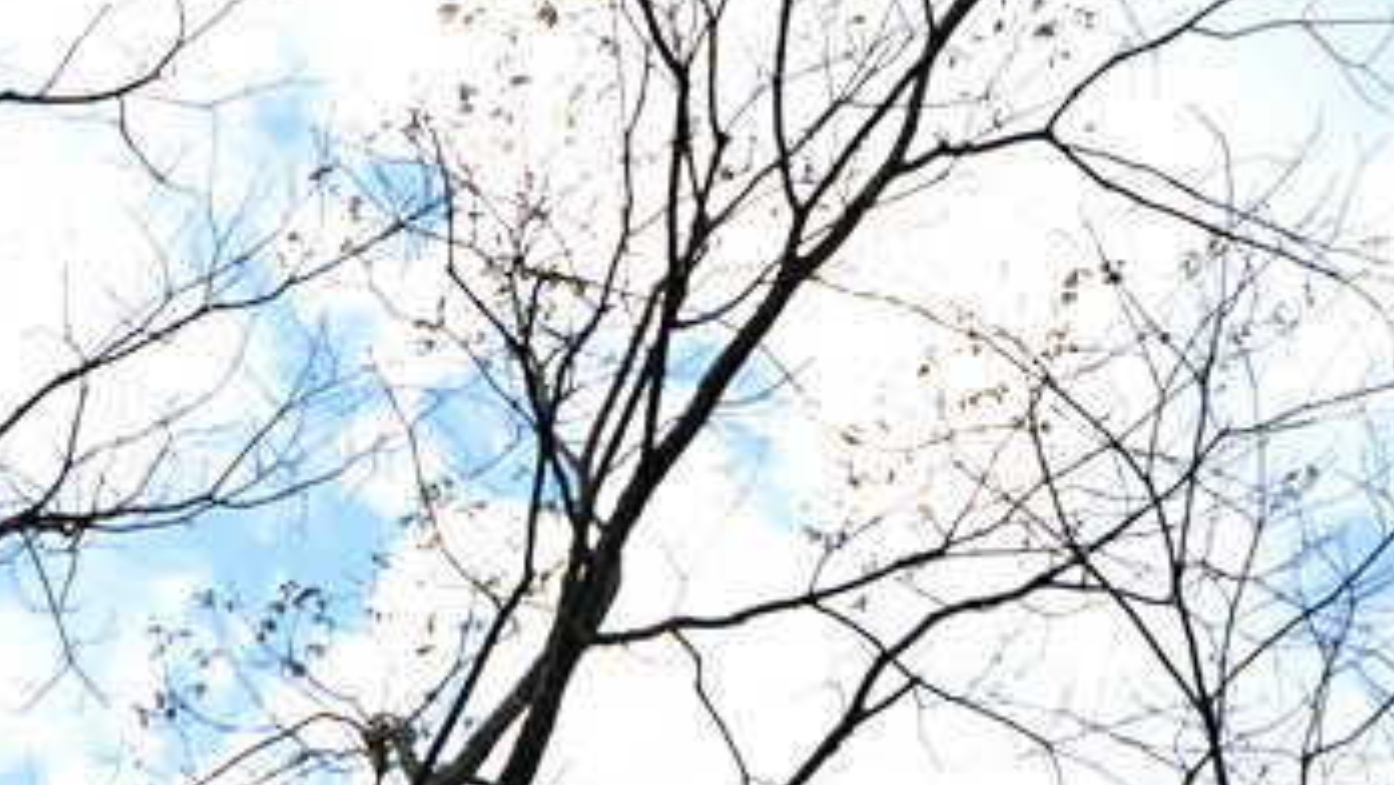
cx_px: 661
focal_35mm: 126
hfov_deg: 17.0
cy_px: 875
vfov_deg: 9.5
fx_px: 4666
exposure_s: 1/50
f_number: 9
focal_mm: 35
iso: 100
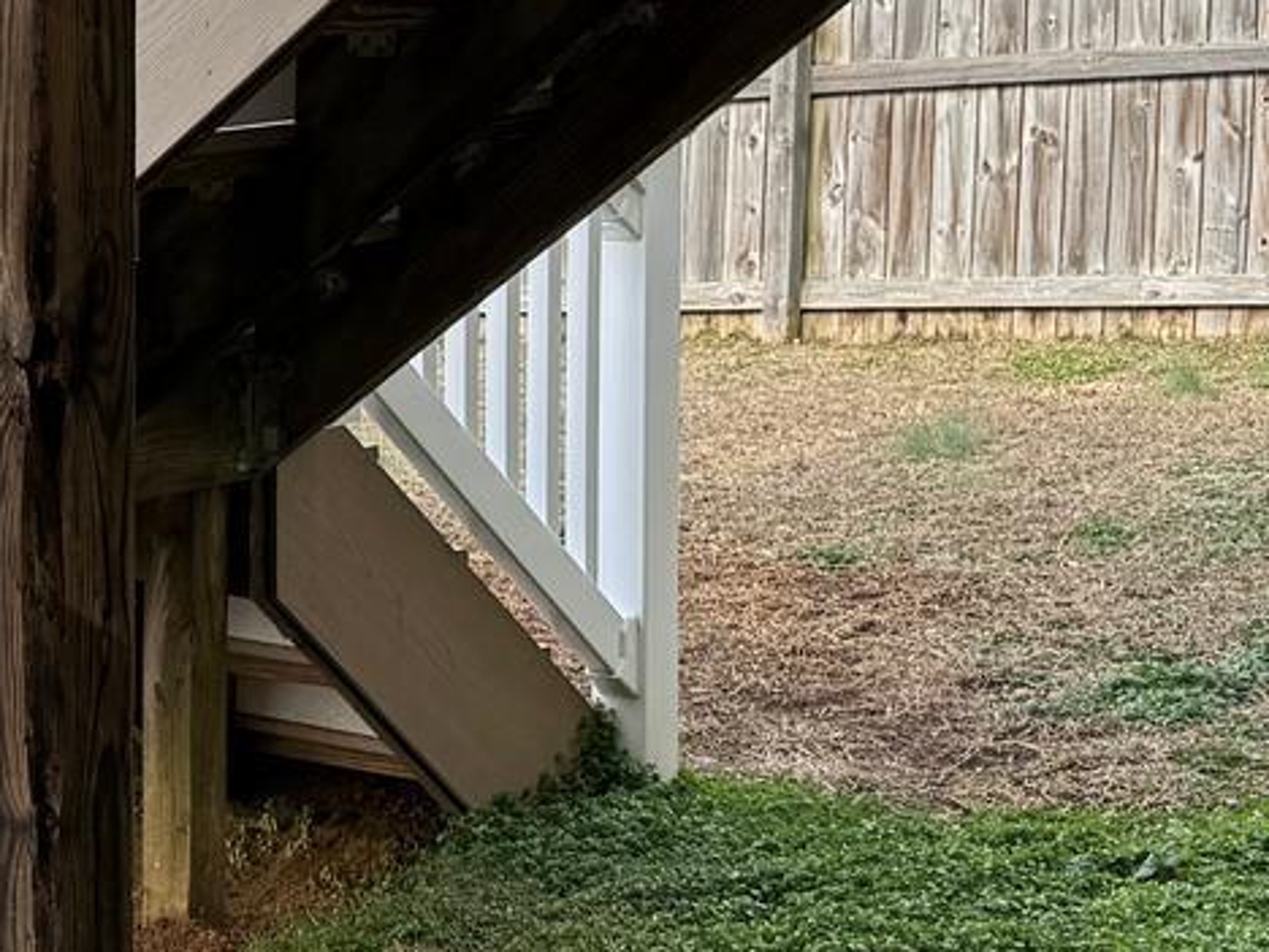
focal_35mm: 105
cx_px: -461
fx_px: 3849
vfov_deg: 14.1
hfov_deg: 17.4
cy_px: 317
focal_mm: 6.76
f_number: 1.78
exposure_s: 1/1059
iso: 80
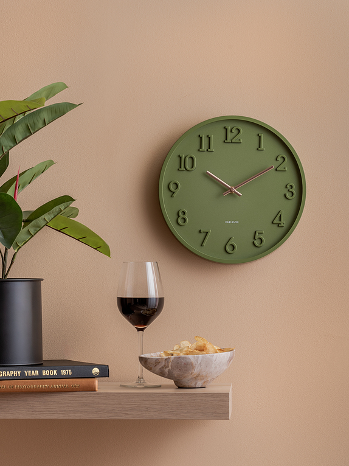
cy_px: 247
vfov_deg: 13.4
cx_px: 175
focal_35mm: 147
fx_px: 1977
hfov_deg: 10.1
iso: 160
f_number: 10
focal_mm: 135
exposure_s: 1/125
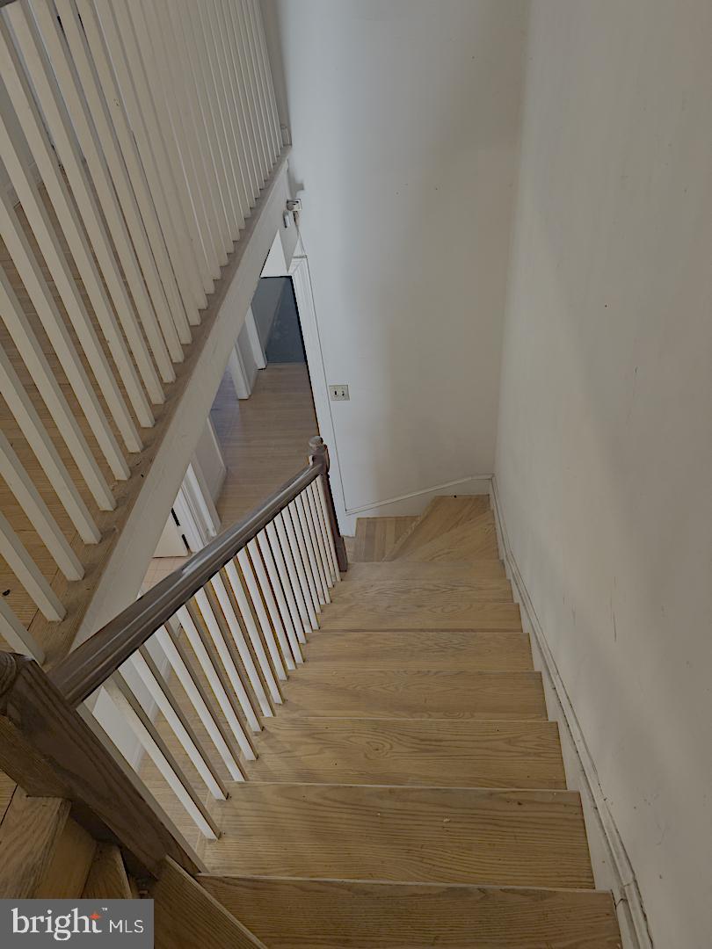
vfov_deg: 71.6
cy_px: 474
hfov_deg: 56.8
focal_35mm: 24
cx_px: 356
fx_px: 658
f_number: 1.78
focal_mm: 6.76
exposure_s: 1/60
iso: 160
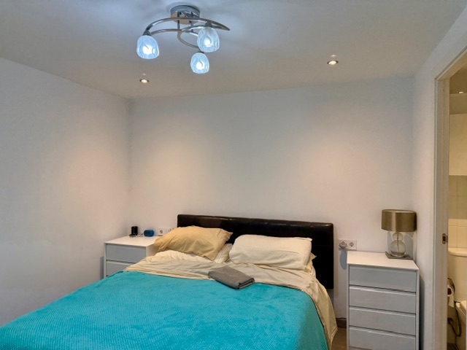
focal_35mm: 24
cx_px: 234
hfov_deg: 71.6
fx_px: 324
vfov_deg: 56.8
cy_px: 175
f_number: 1.78
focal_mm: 6.76
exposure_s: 1/100
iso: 200
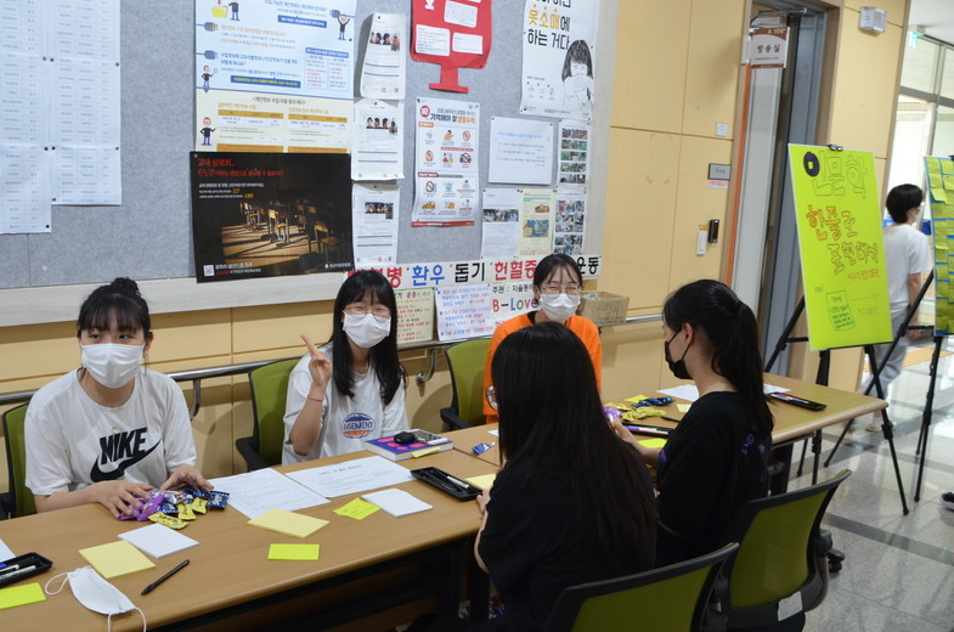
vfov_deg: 39.6
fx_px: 873
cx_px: 434
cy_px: 382
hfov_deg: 57.2
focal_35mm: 33
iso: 640
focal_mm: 18
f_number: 4
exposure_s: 1/60
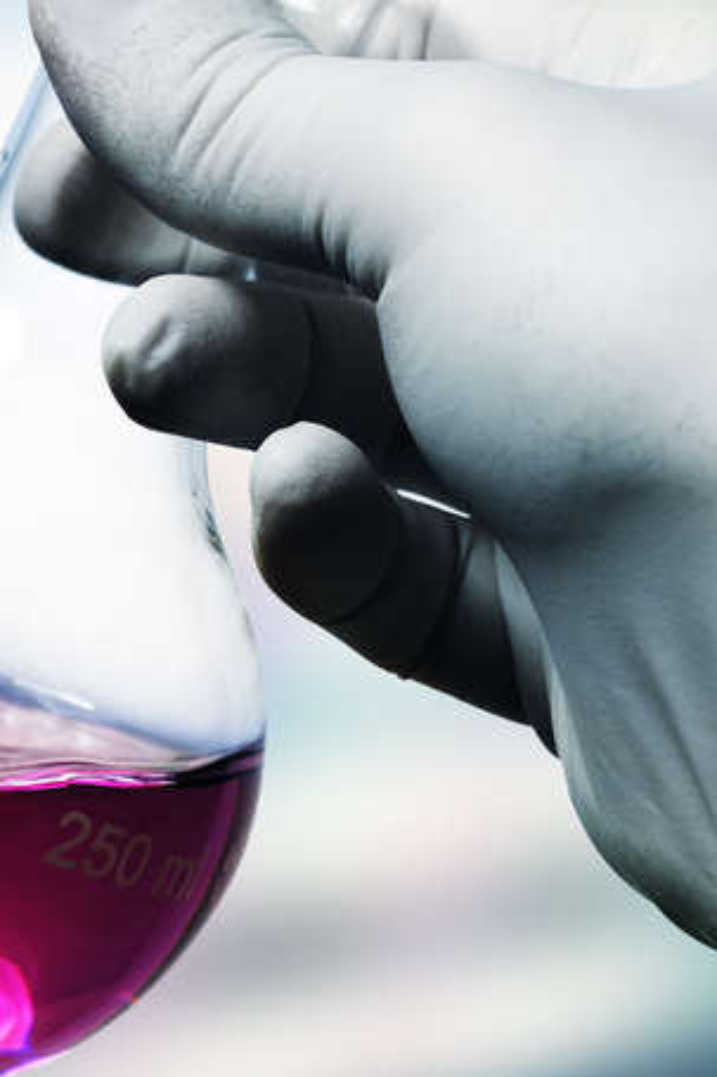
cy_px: 430
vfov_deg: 18.6
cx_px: 47
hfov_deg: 12.3
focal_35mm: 110
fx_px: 3288
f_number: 9
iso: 100
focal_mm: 50
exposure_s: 1/800
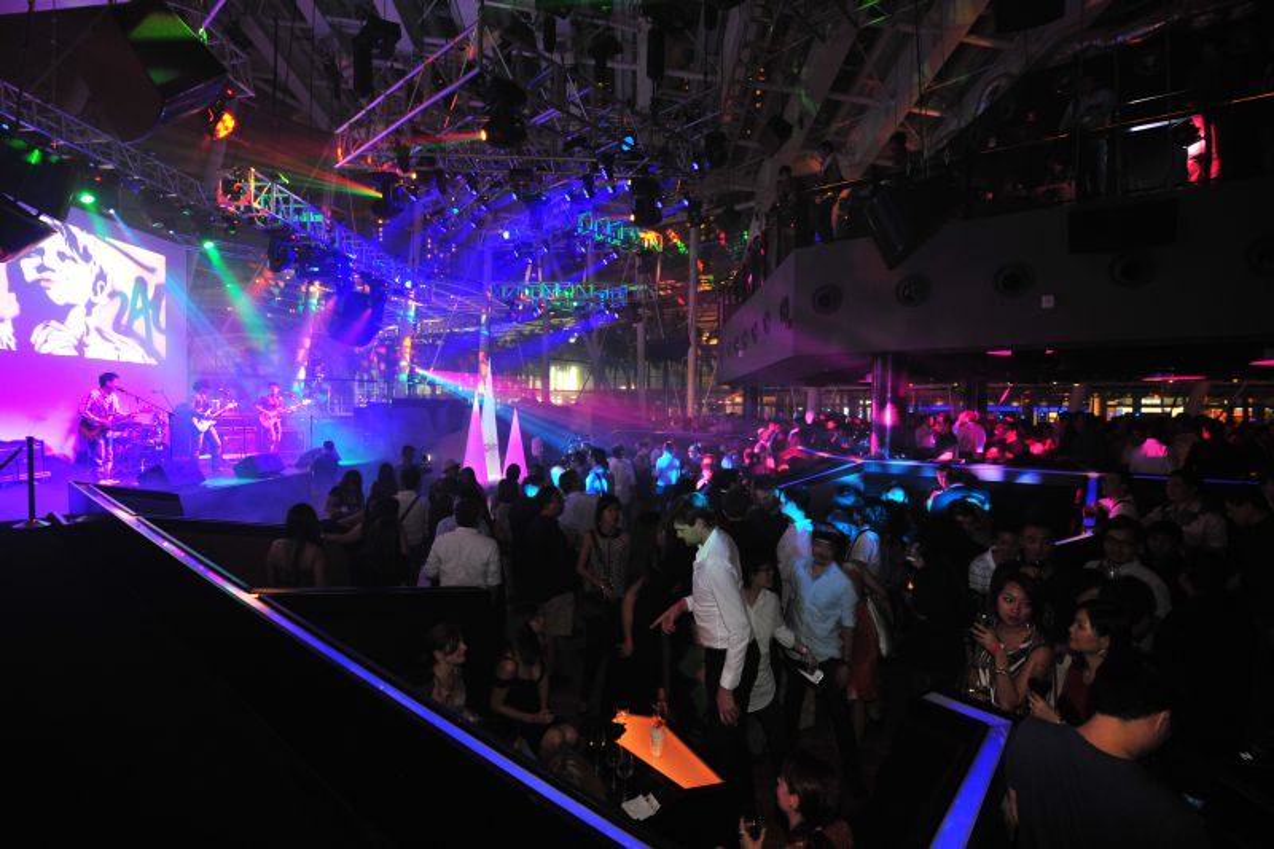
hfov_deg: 96.7
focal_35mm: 16
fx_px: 566
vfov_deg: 73.7
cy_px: 424
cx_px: 637
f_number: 6.3
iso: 2500
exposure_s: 1/13
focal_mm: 16
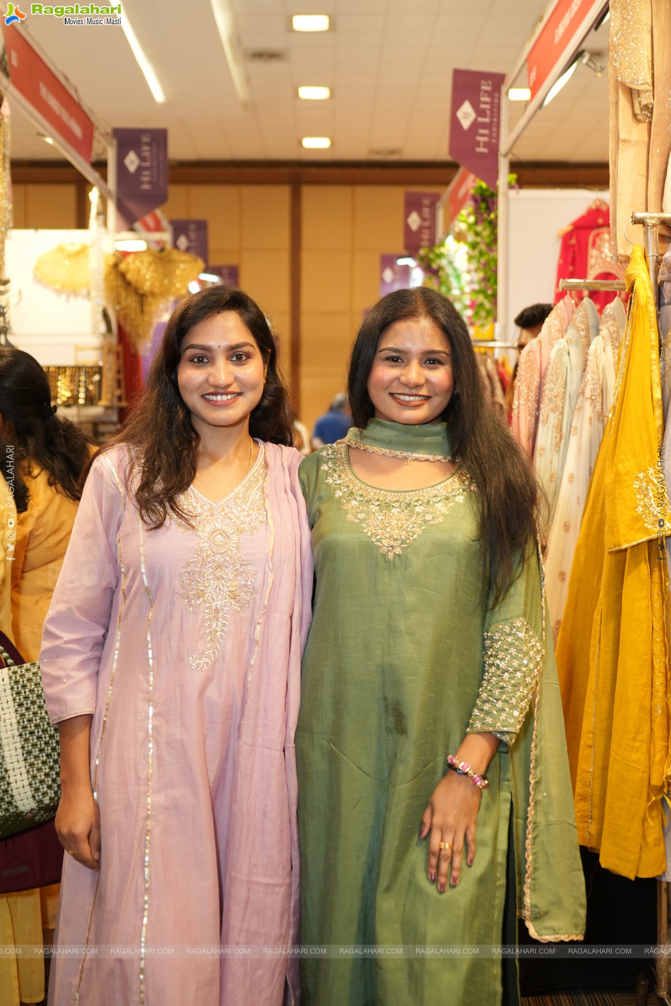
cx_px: 336
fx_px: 1174
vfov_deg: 46.4
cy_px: 503
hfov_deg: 31.9
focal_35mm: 42
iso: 800
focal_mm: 42
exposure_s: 1/125
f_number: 4
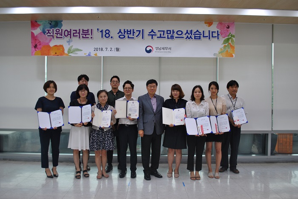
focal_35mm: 30
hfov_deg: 61.9
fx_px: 249
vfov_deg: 43.7
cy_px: 100
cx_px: 149
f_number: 3.8
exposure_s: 1/50
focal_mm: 20
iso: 200
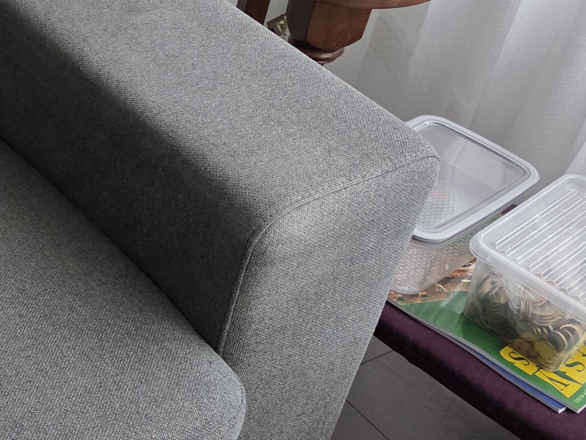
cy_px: 223
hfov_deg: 25.9
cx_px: -116
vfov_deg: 21.9
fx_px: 1134
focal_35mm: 67
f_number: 1.7
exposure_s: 1/100
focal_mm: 6.3
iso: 400
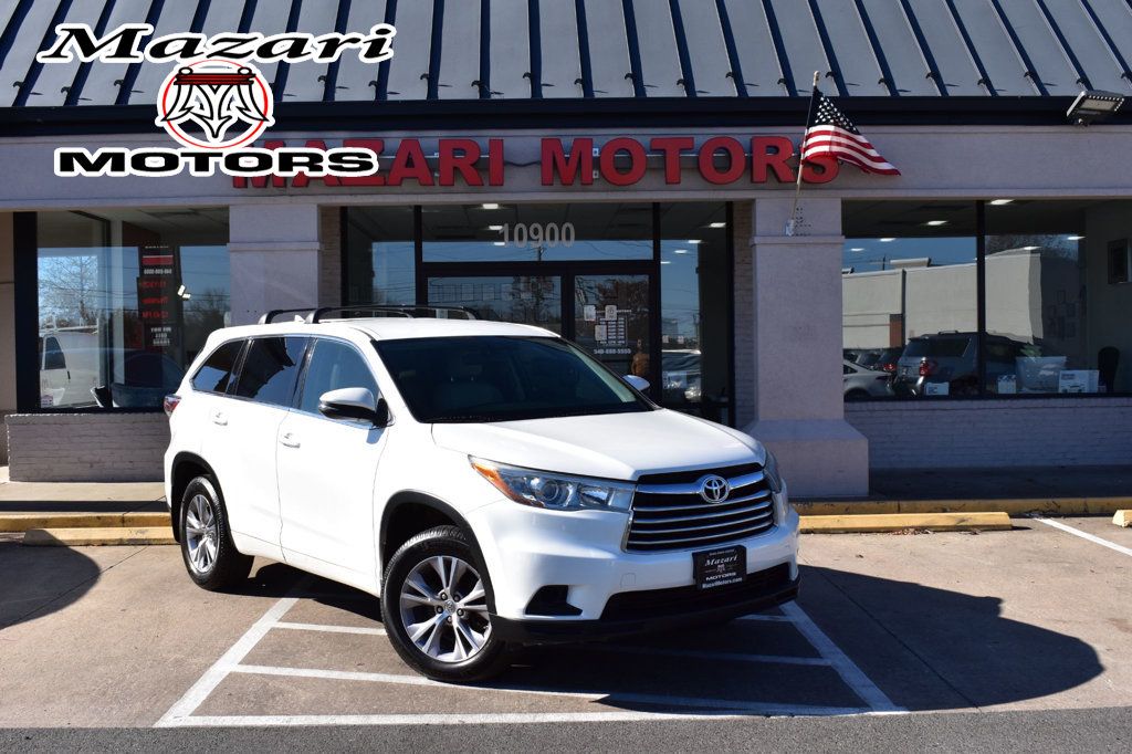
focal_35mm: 40
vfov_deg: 33.0
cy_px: 377
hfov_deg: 47.9
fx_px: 1273
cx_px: 566
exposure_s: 1/500
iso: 400
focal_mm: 27
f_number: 11
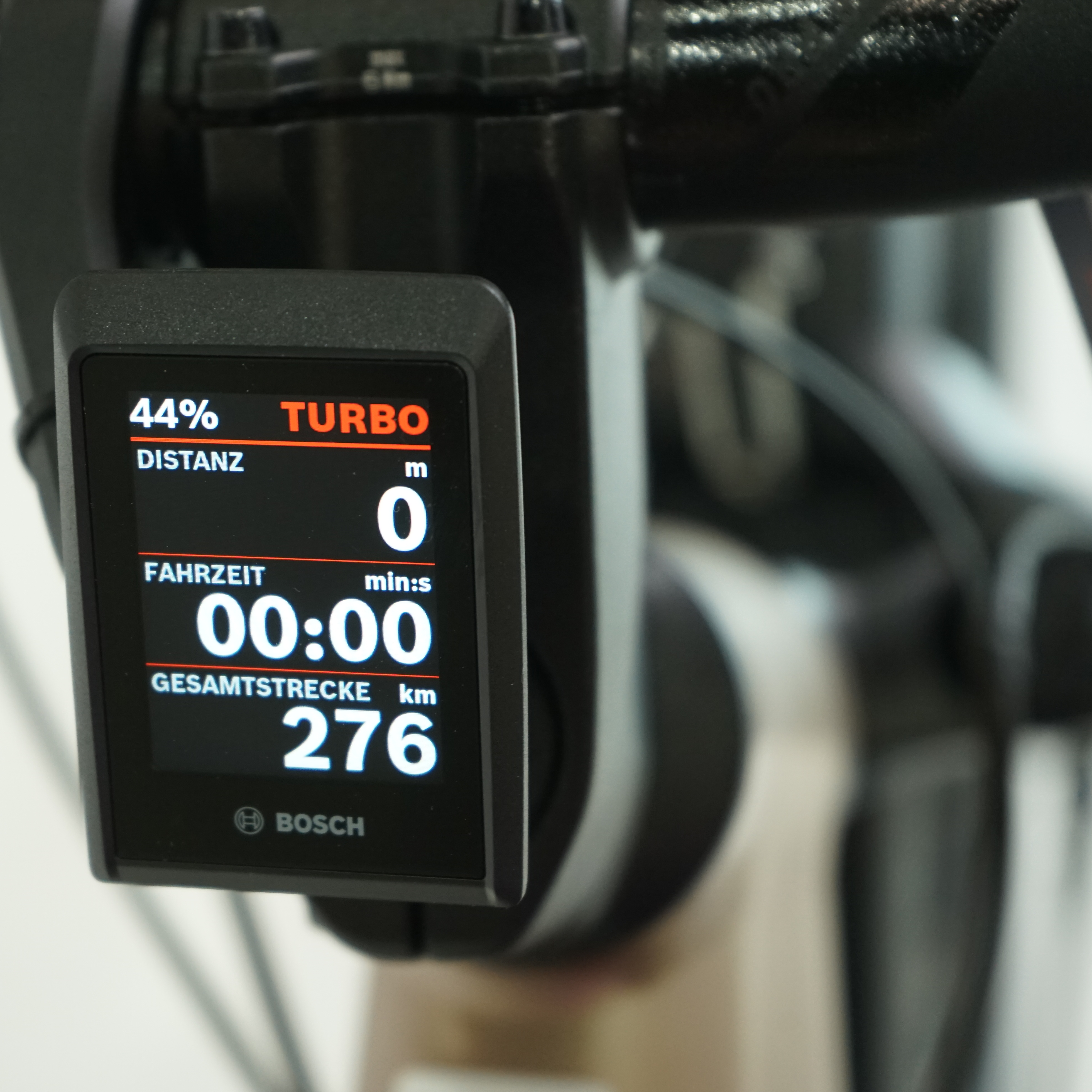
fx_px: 3248
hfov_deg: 19.0
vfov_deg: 19.1
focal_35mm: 91
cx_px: 351
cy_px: 555
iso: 1600
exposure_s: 1/200
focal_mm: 70
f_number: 5.6
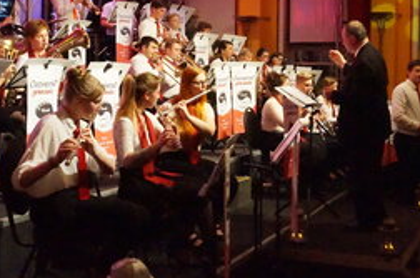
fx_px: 638
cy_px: 90
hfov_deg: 36.2
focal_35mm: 55
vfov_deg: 24.5
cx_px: 263
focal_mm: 23
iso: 16000
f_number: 8
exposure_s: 1/200
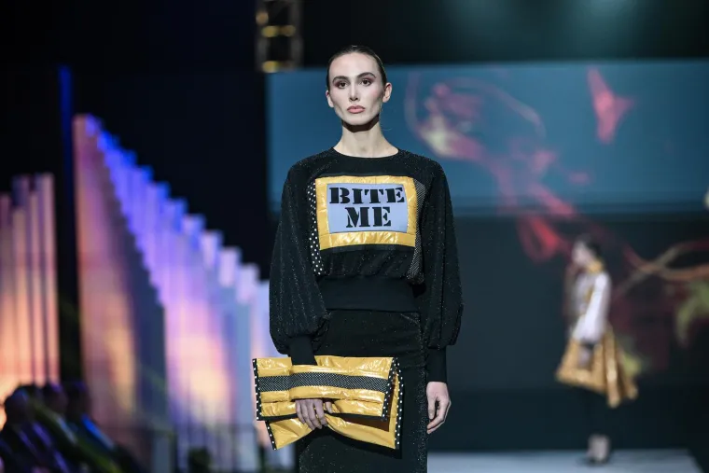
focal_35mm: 150
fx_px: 2955
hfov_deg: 13.7
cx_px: 354
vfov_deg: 9.2
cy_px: 236
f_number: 2.8
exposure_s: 1/640
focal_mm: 150
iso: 2000
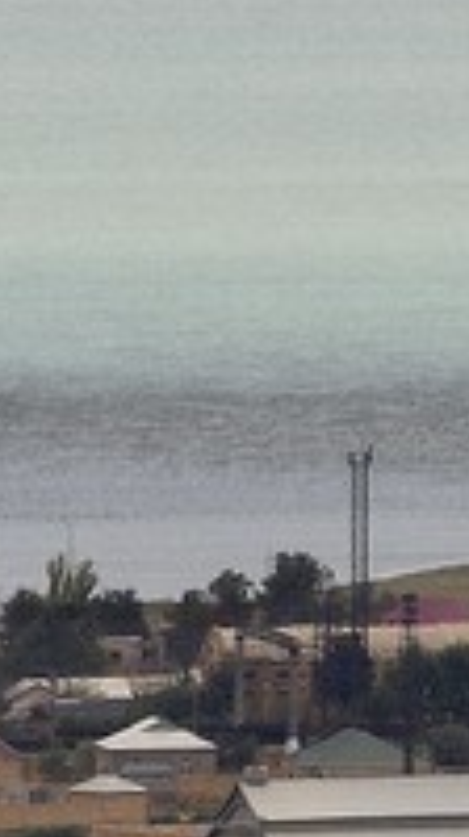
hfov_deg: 0.7
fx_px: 37157
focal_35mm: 1675
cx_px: 2387
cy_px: -799
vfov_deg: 1.3
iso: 200
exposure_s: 1/250
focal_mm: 200
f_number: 14
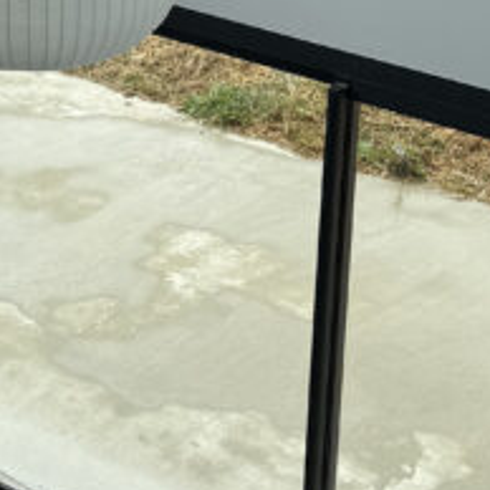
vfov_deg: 15.3
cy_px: 20
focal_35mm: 112
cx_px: -43
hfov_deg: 15.2
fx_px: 1794
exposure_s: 1/1949
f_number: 1.78
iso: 80
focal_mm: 6.76
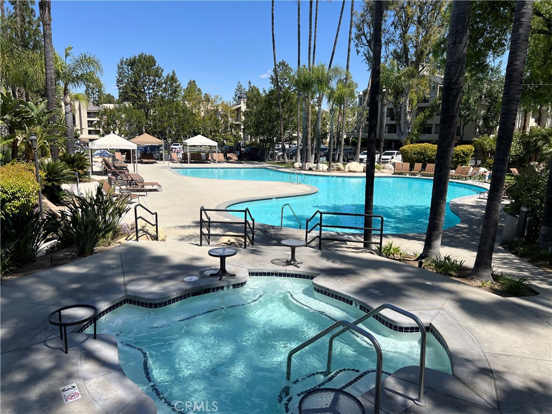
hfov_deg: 67.3
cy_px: 207
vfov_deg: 53.1
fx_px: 415
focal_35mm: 26
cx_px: 276
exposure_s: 1/5076
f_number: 1.5
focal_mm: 5.7
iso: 50
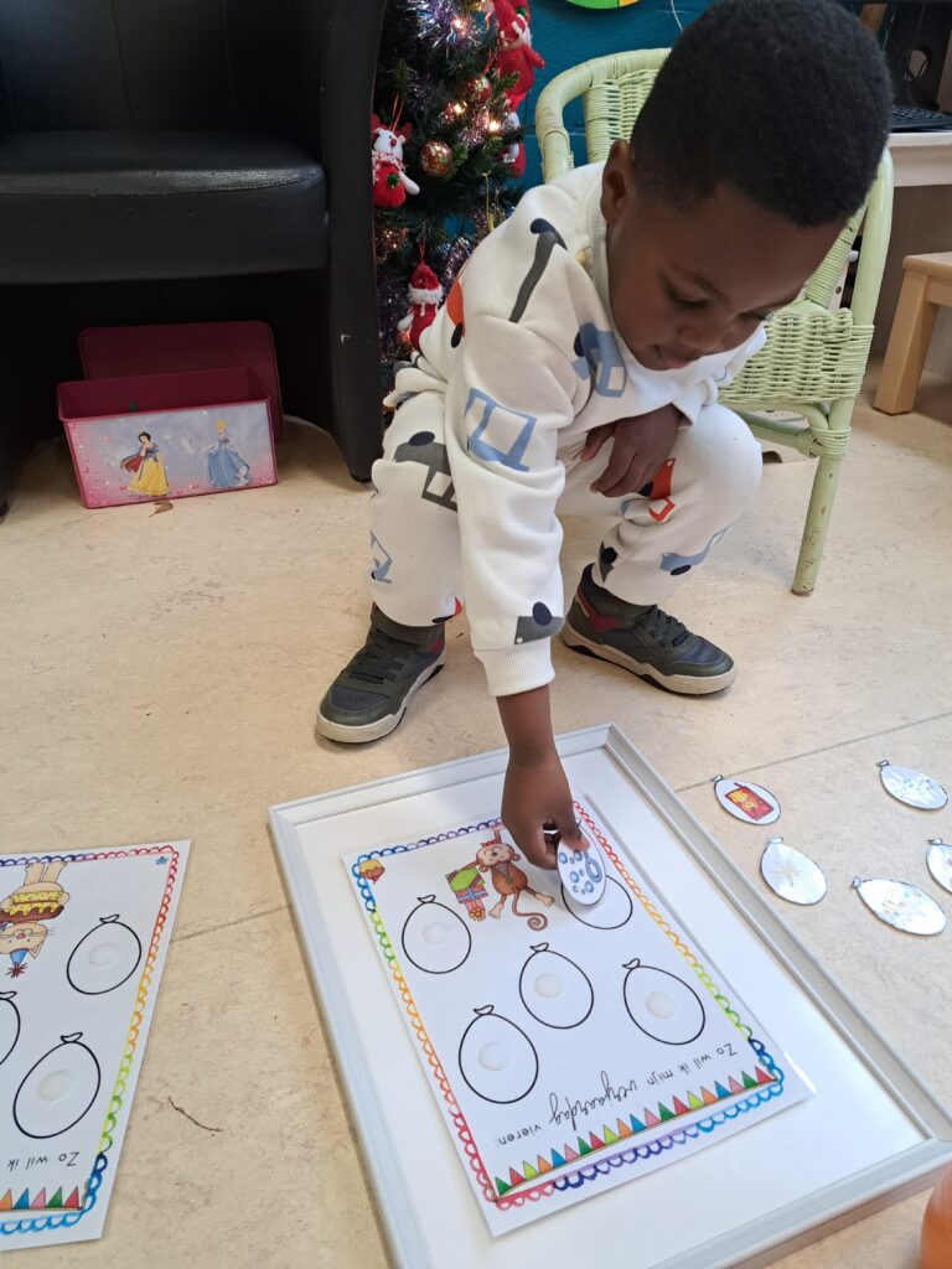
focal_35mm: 24
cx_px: 476
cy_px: 634
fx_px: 880
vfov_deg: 71.6
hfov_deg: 56.8
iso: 160
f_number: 1.8
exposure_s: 1/50
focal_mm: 5.23
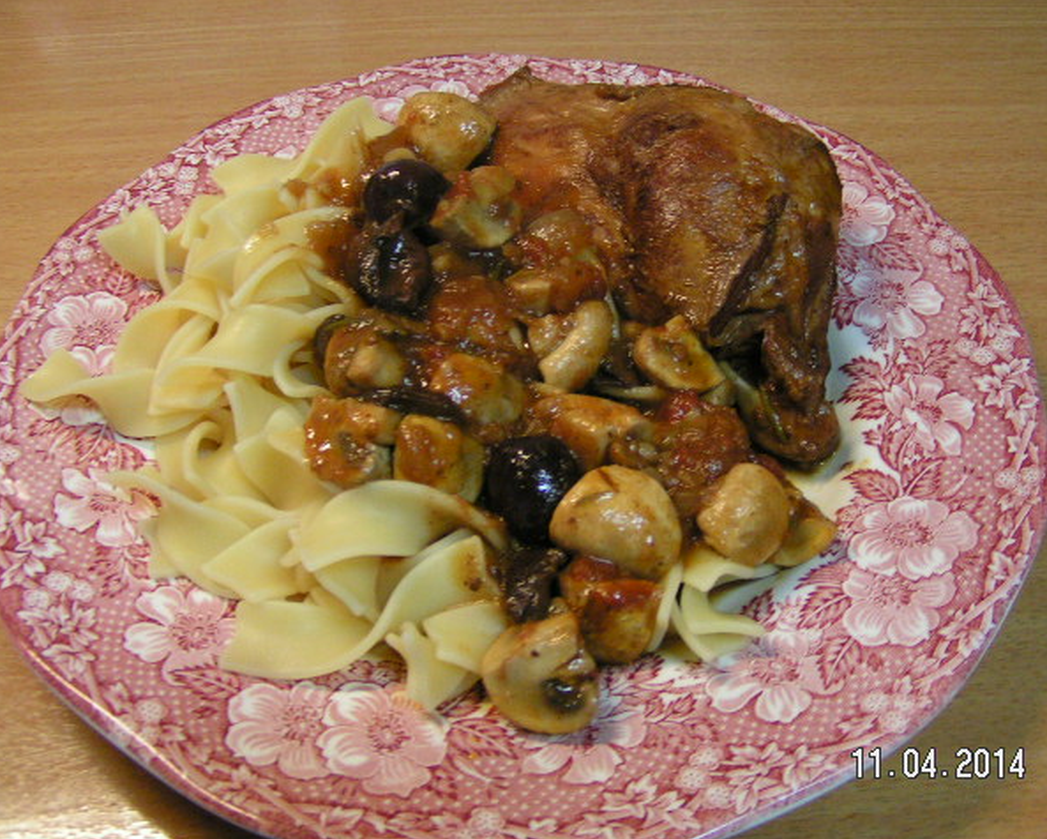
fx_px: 1240
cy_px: 422
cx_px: 556
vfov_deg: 37.4
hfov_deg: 45.7
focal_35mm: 40
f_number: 2.8
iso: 200
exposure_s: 1/15
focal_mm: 5.8
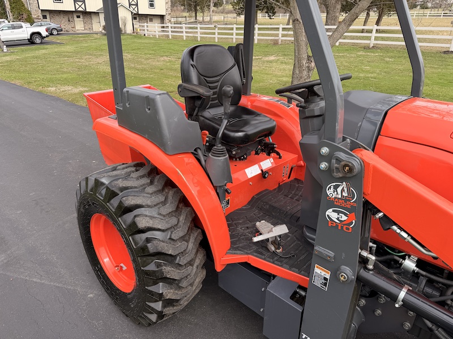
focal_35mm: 24
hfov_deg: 71.6
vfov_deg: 56.8
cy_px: 170
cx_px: 226
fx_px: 314
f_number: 1.78
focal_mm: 6.76
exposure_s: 1/1553
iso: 80
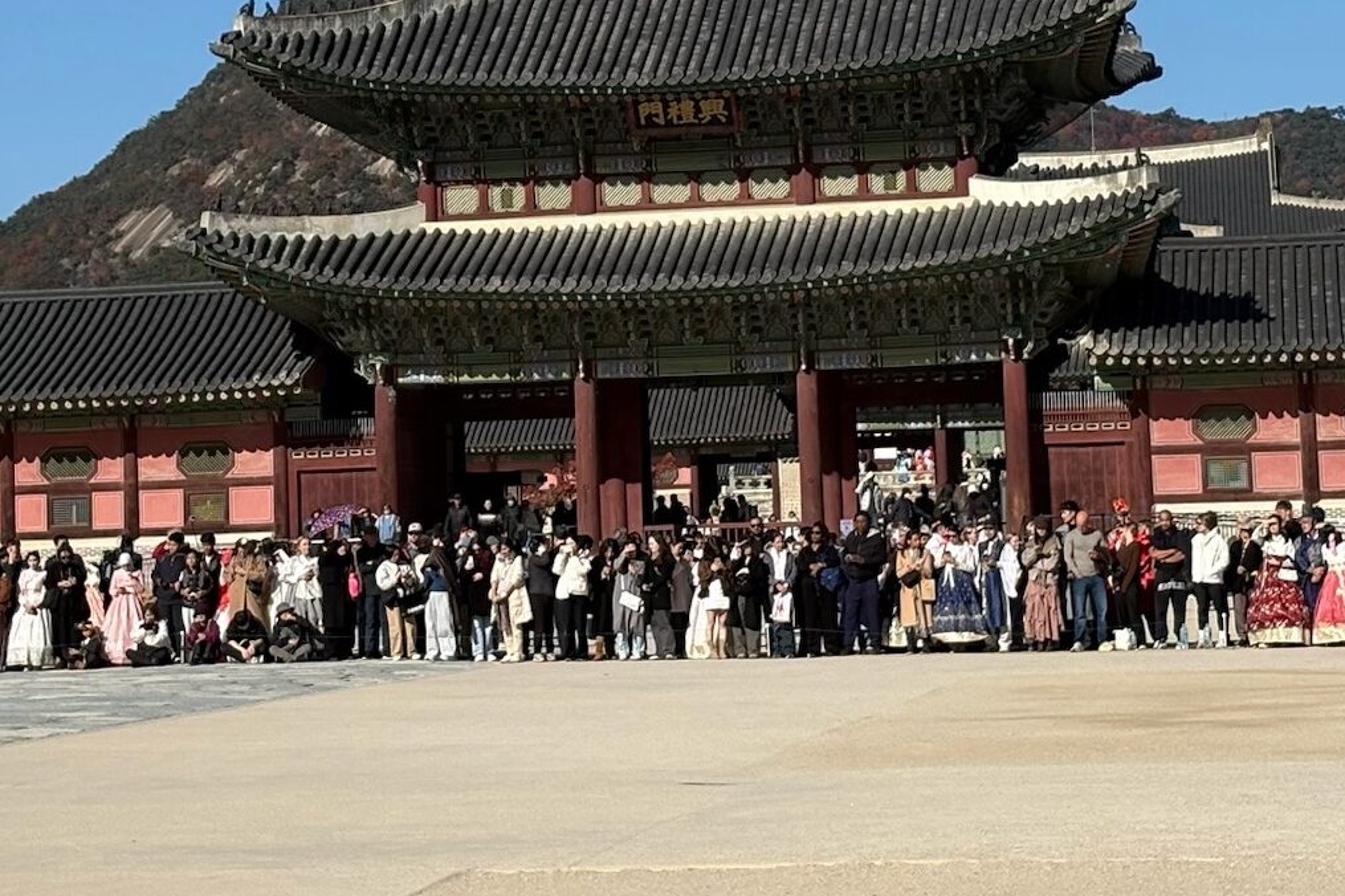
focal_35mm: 72
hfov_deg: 28.1
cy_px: 357
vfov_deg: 18.9
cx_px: 768
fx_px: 2689
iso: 32
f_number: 1.6
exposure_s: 1/4065
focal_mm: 5.96
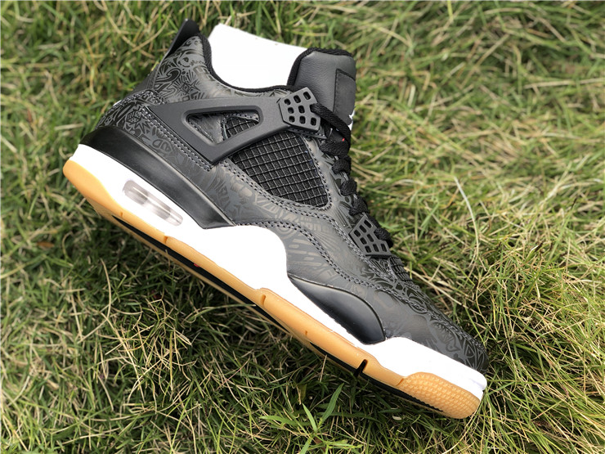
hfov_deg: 36.8
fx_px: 909
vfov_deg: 28.0
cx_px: 302
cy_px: 227
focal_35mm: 52
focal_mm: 6
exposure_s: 1/114
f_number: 2.4
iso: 16
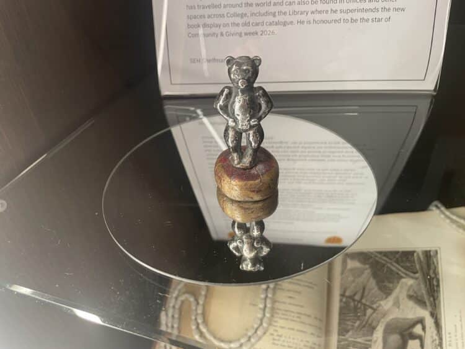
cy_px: 174
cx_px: 232
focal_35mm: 26
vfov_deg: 53.1
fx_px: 349
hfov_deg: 67.3
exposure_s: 1/50
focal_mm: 4.2
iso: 100
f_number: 1.6
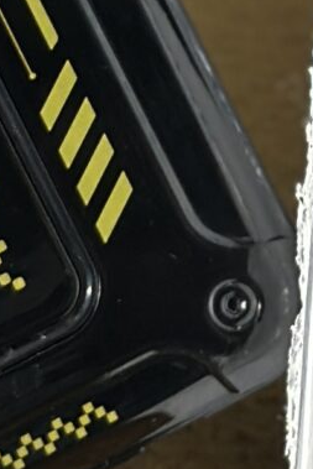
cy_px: -131
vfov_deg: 6.1
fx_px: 4391
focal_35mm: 337
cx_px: 343
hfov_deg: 4.1
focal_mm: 6.86
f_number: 1.78
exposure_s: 1/133
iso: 64
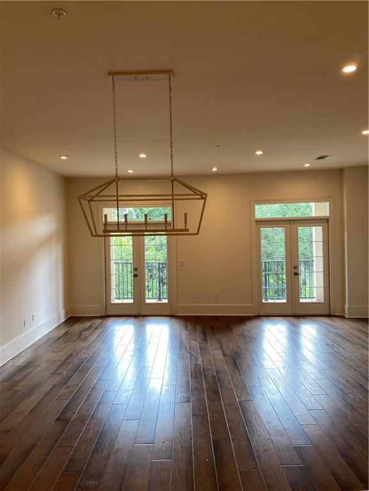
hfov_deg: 53.1
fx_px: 370
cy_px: 246
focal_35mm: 26
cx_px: 184
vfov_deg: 67.3
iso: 64
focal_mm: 4.25
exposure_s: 1/120
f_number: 1.8
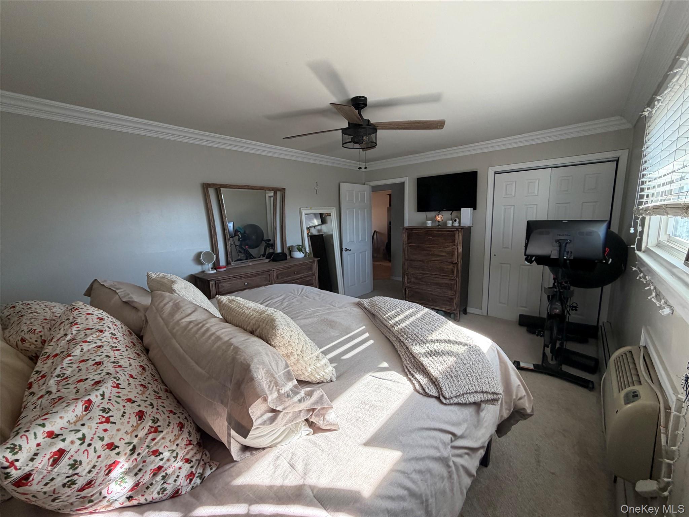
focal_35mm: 14
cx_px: 344
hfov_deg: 102.1
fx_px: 279
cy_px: 258
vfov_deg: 85.7
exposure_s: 1/121
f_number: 2.2
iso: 125
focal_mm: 2.22
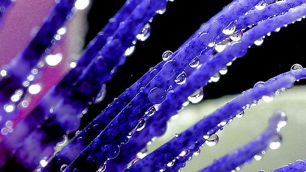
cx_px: -352
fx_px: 3147
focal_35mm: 388
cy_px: 48
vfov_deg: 3.1
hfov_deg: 5.4
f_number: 14
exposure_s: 8
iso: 100
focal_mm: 70
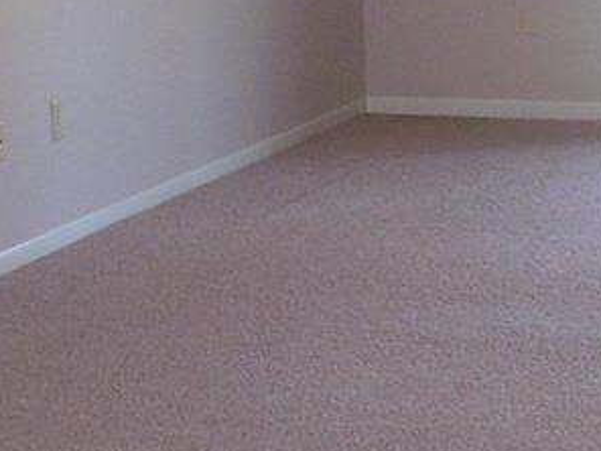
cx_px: 191
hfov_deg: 13.4
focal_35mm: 147
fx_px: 2552
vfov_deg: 10.1
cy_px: 139
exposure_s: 1/60
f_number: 2.7
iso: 125
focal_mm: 5.6
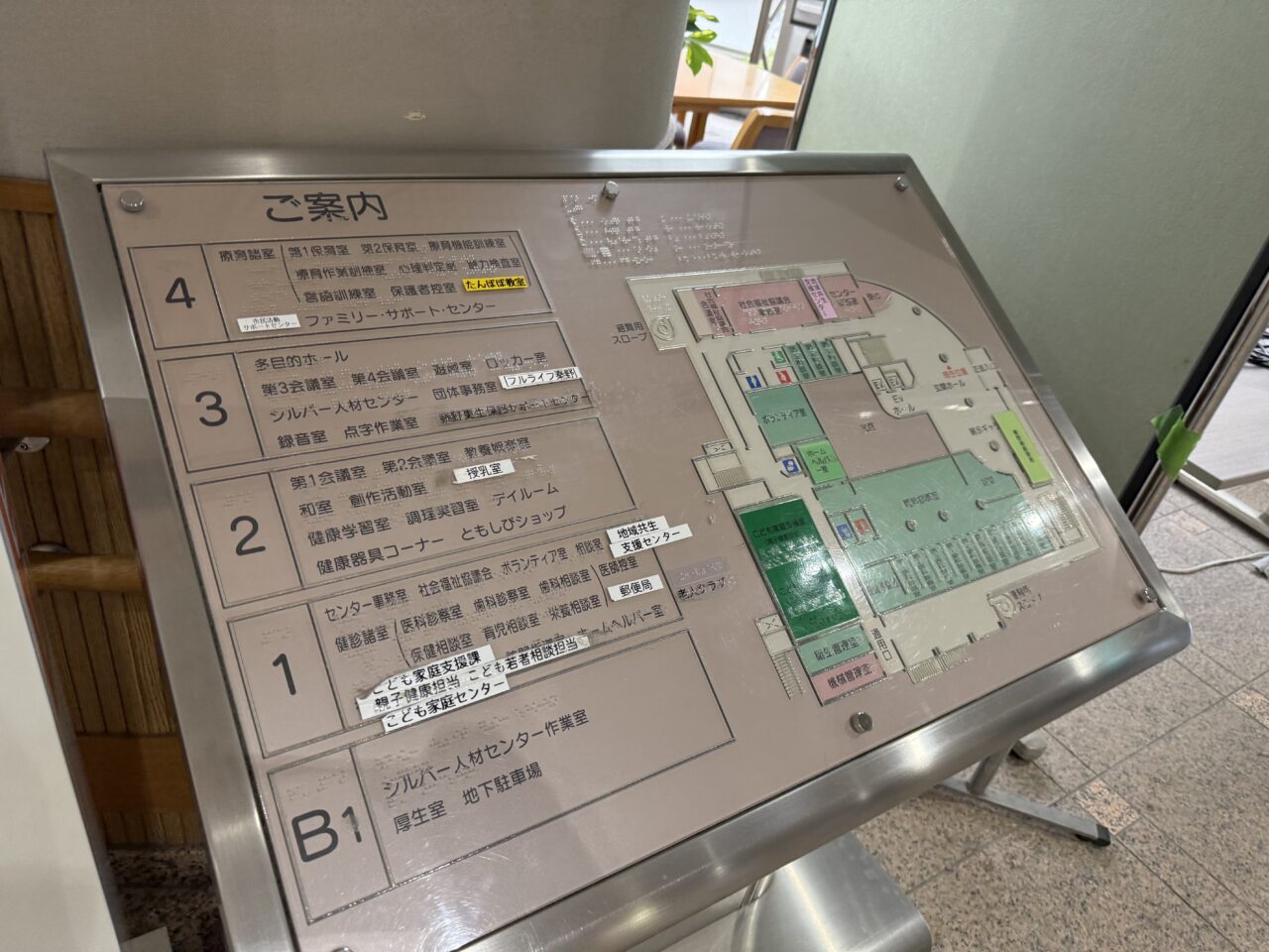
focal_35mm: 24
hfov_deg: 71.6
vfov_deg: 56.8
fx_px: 880
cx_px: 634
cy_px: 476
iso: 200
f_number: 1.78
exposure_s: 1/91
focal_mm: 6.76
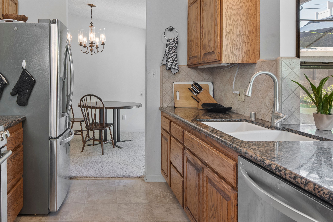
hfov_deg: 65.5
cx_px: 110
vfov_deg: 46.9
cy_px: 68
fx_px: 250
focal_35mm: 27
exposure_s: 1/1.67
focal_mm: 14
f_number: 11
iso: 400
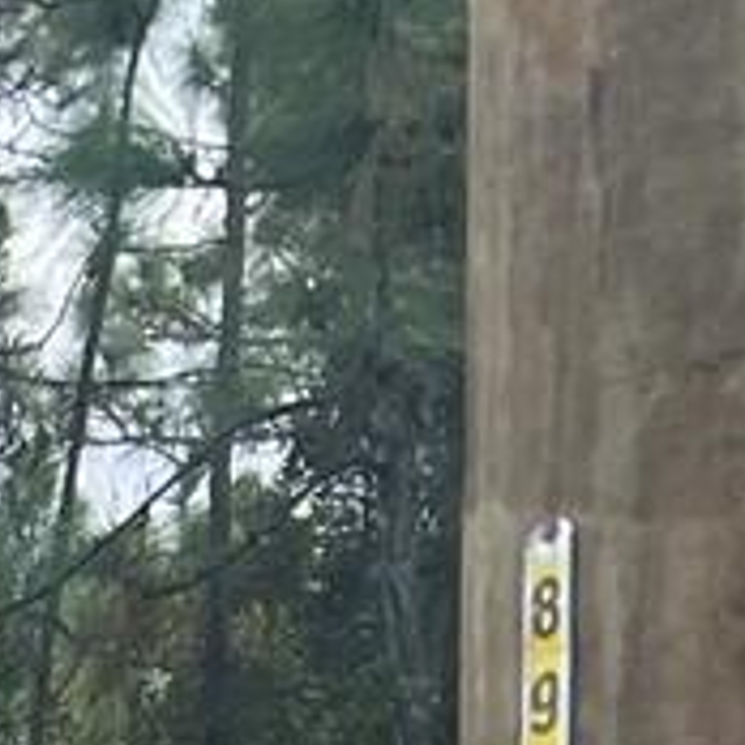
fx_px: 5138
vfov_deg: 7.4
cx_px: -2192
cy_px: 2175
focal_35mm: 211
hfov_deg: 6.6
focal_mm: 5.7
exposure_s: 1/1751
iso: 50
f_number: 1.5
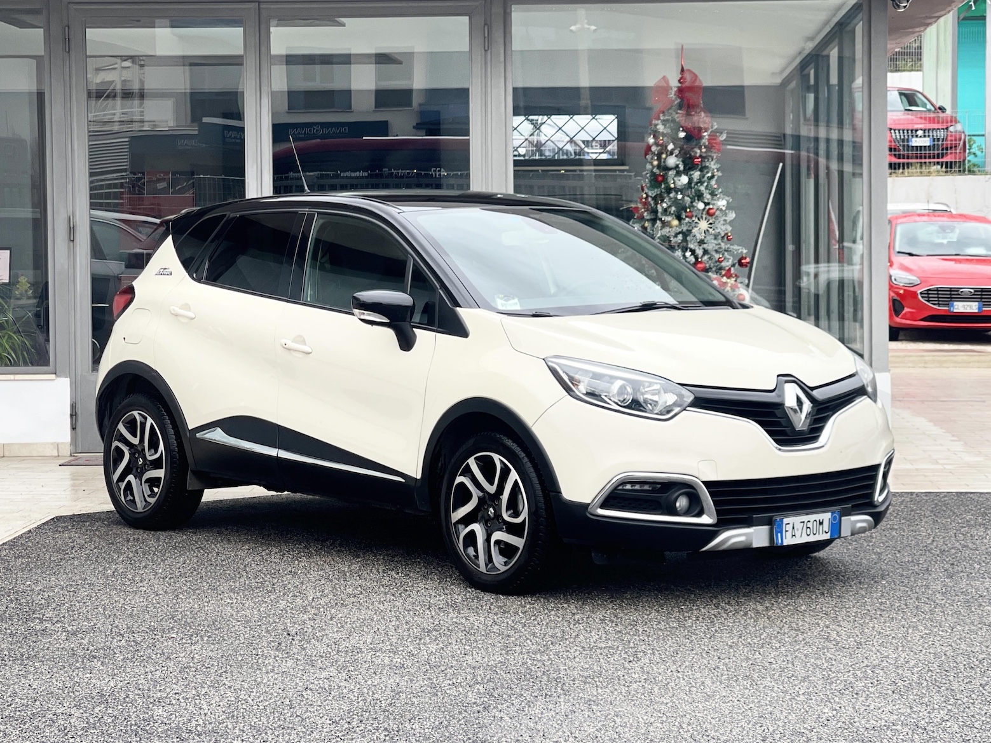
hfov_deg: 30.3
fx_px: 1832
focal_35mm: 64
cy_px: 372
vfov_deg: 22.9
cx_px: 496
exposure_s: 1/121
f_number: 2.2
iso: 32
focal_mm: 7.5
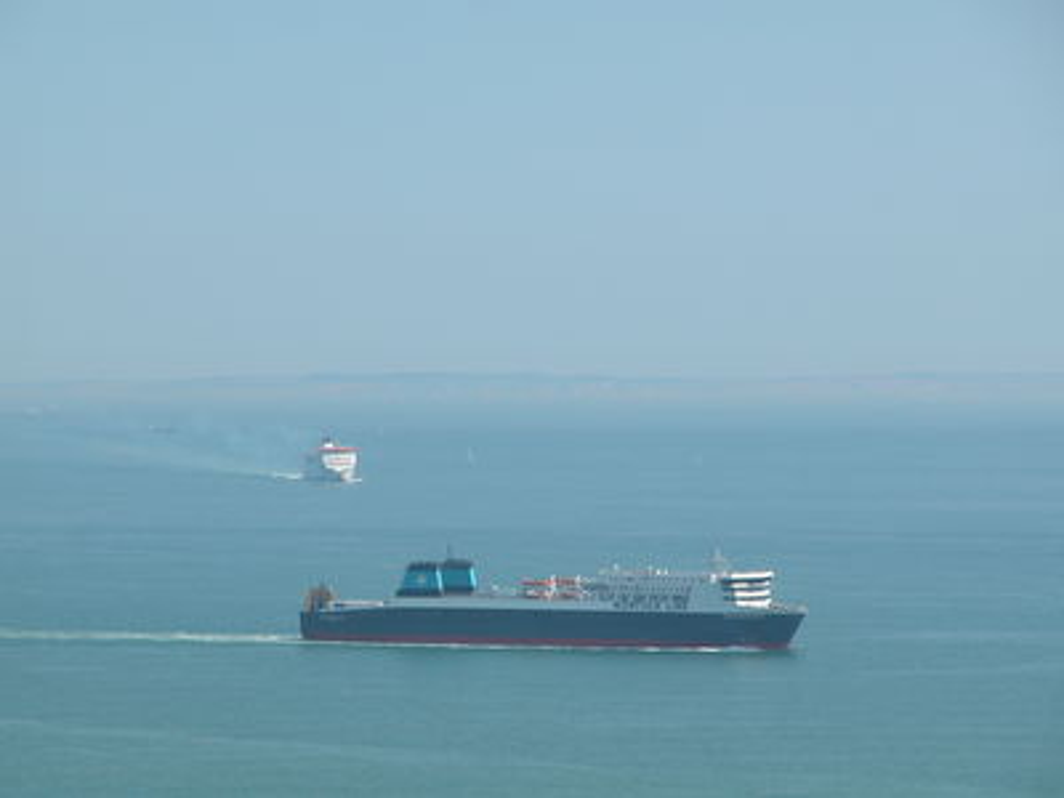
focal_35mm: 223
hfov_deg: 8.9
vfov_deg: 6.7
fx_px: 6854
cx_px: 532
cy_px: 399
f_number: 6.5
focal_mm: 56.7
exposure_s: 1/444
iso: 100
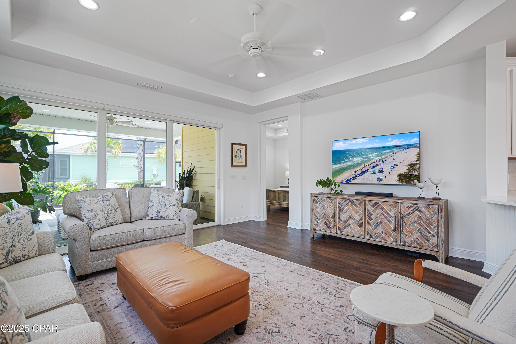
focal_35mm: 17
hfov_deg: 92.4
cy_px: 172
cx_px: 258
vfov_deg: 69.7
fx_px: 247
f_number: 4
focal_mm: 11.5
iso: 100
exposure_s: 1/15
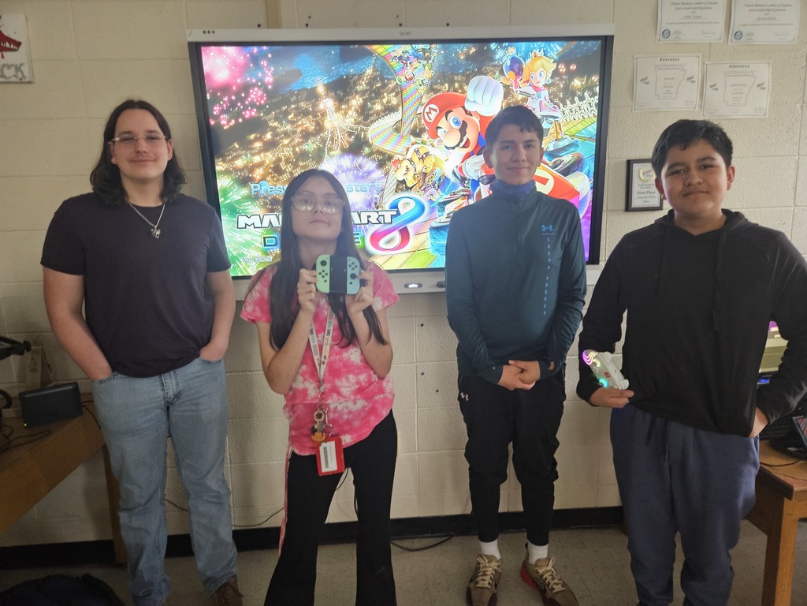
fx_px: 536
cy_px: 303
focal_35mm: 23
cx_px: 404
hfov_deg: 73.9
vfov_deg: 58.9
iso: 500
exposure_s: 1/24
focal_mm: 5.4
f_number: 1.8
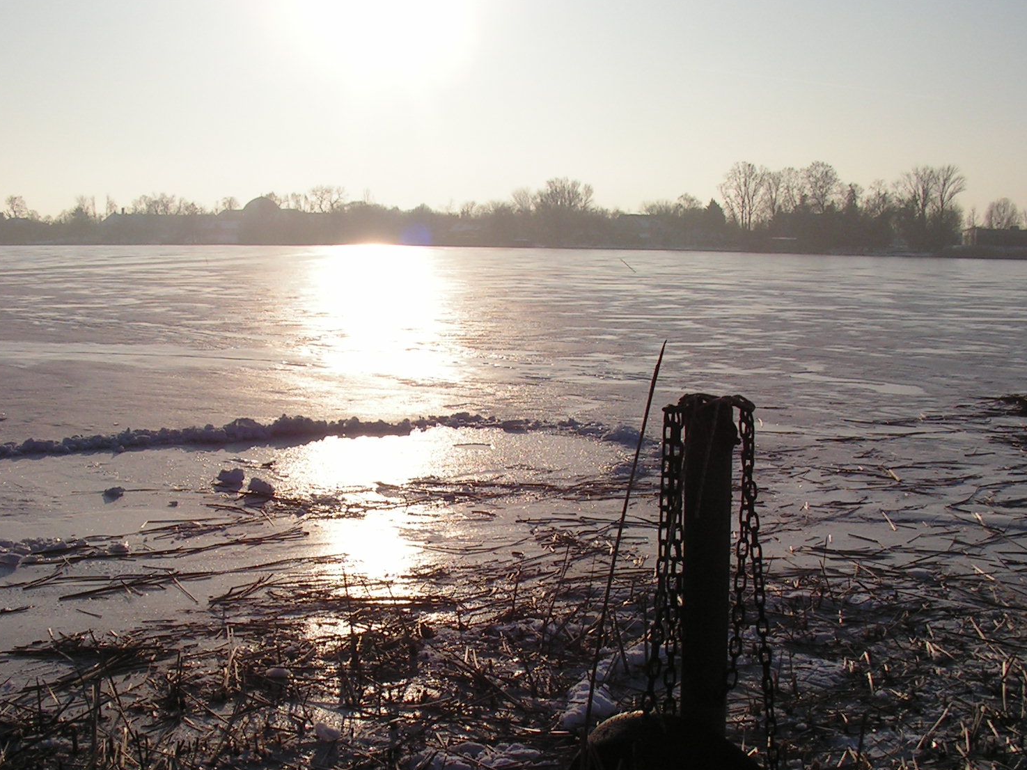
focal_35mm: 50
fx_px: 1483
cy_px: 531
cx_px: 448
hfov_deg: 38.1
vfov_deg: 28.9
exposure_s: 1/1600
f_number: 4.8
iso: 64
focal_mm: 6
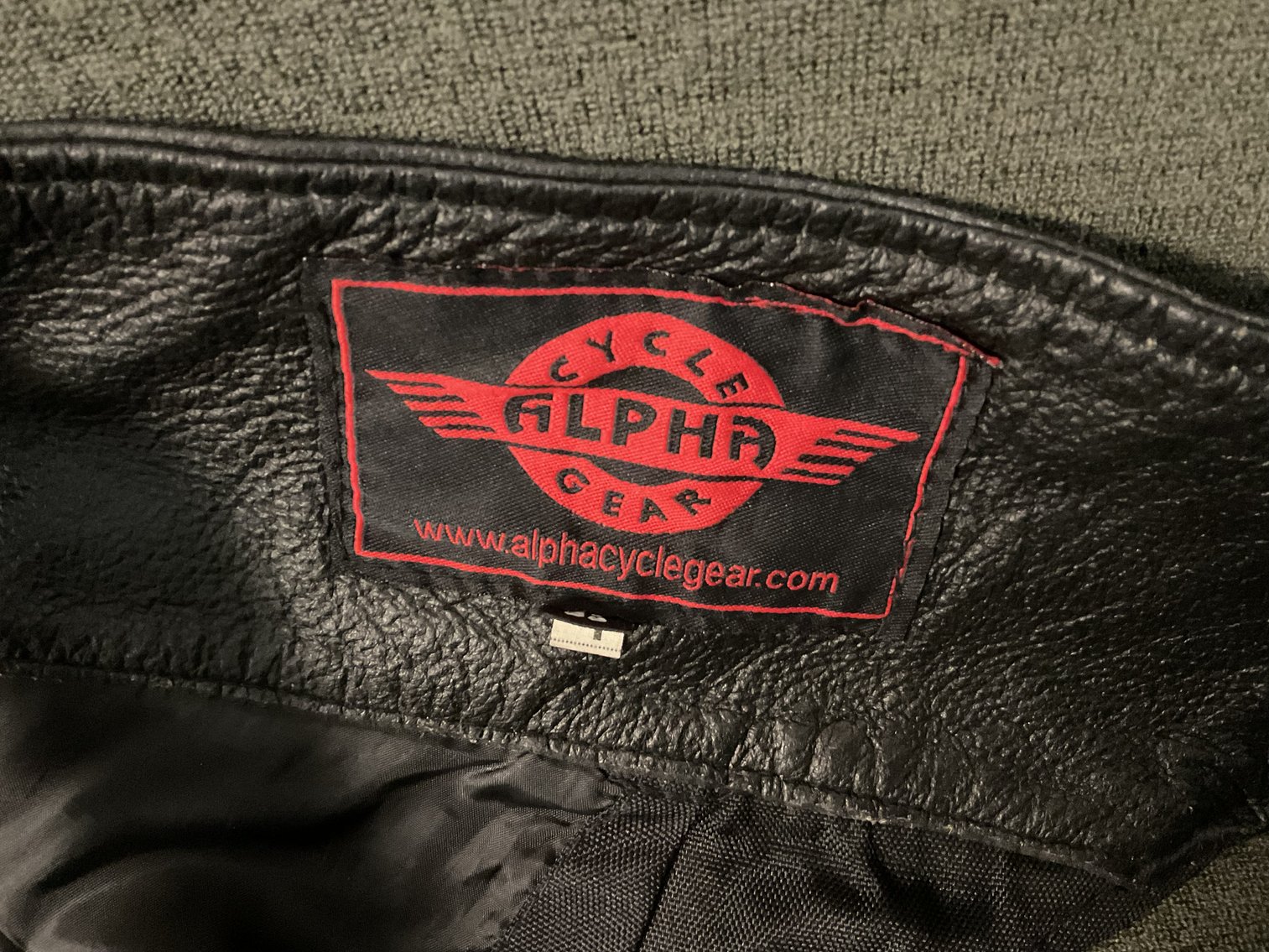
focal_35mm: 29
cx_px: 634
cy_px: 476
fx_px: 1063
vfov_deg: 48.2
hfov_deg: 61.7
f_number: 1.8
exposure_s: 1/17
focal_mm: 3
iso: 500
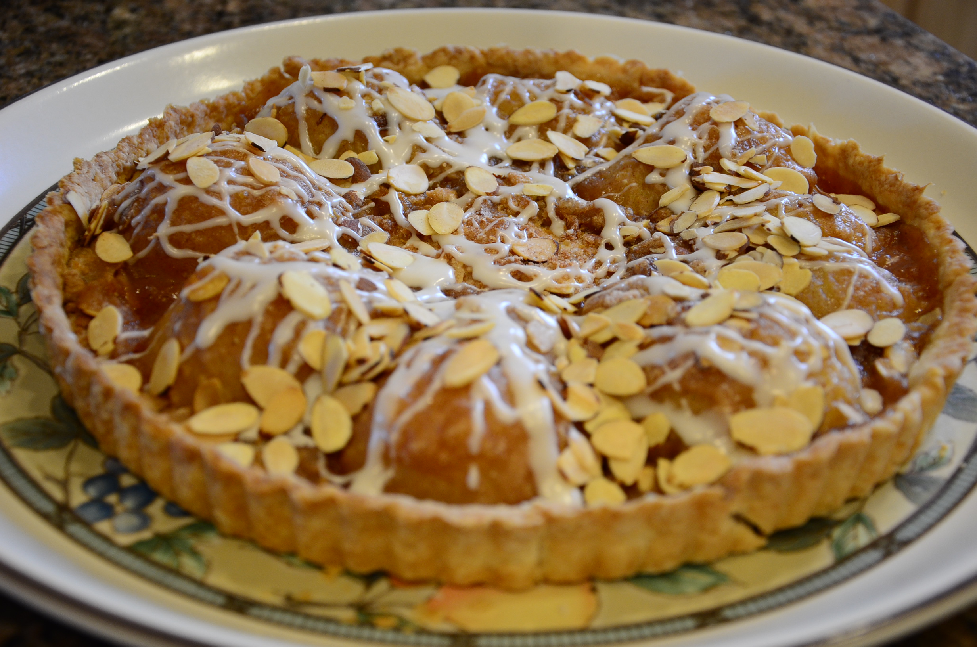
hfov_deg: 37.9
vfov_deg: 25.6
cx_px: 488
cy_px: 324
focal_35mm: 52
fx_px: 1422
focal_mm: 35
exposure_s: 1/40
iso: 640
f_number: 4.5
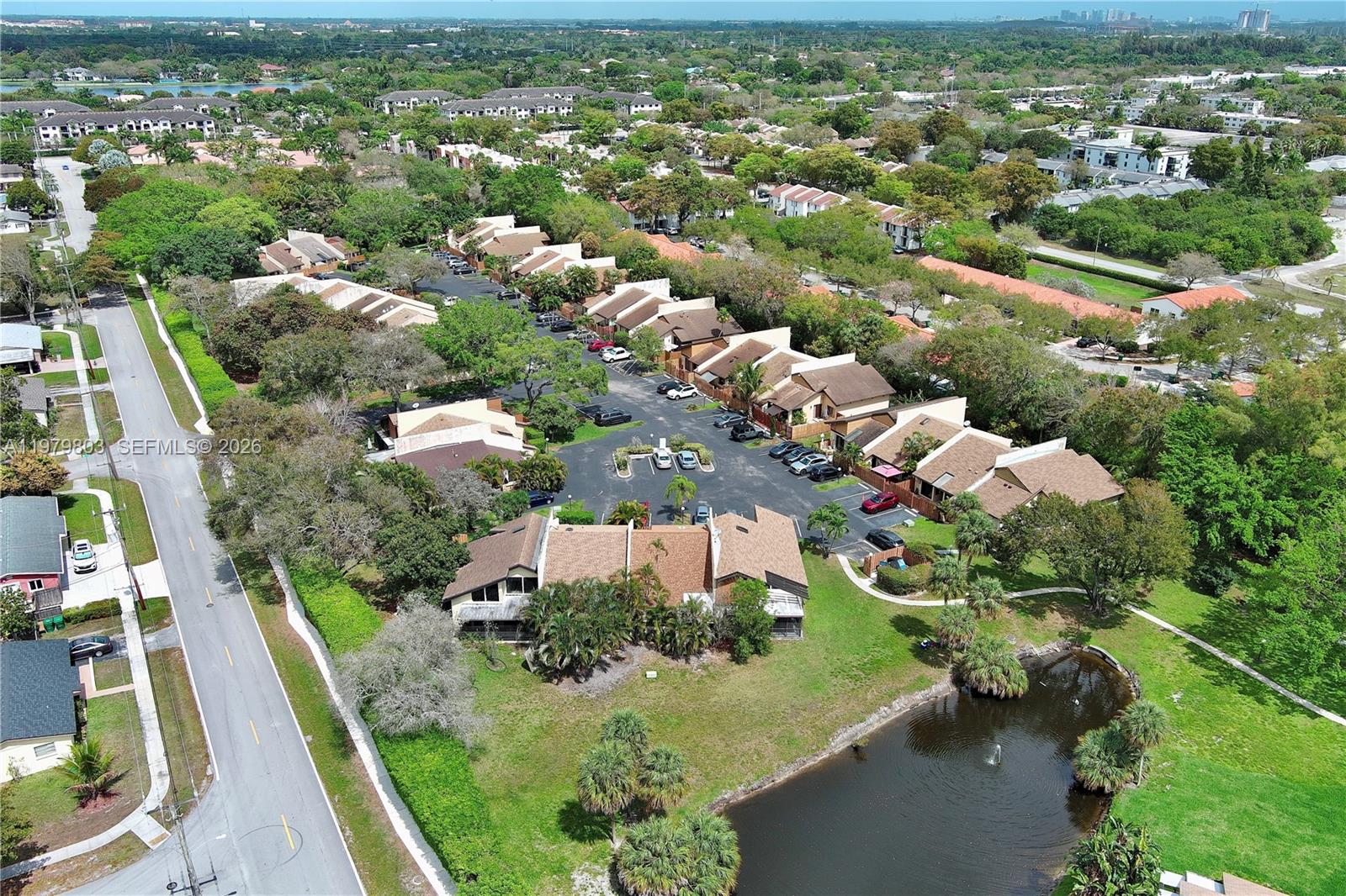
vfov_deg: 44.9
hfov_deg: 63.7
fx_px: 1084
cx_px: 673
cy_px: 448
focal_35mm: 29
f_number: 2.8
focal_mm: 10.57
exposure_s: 1/1248
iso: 101
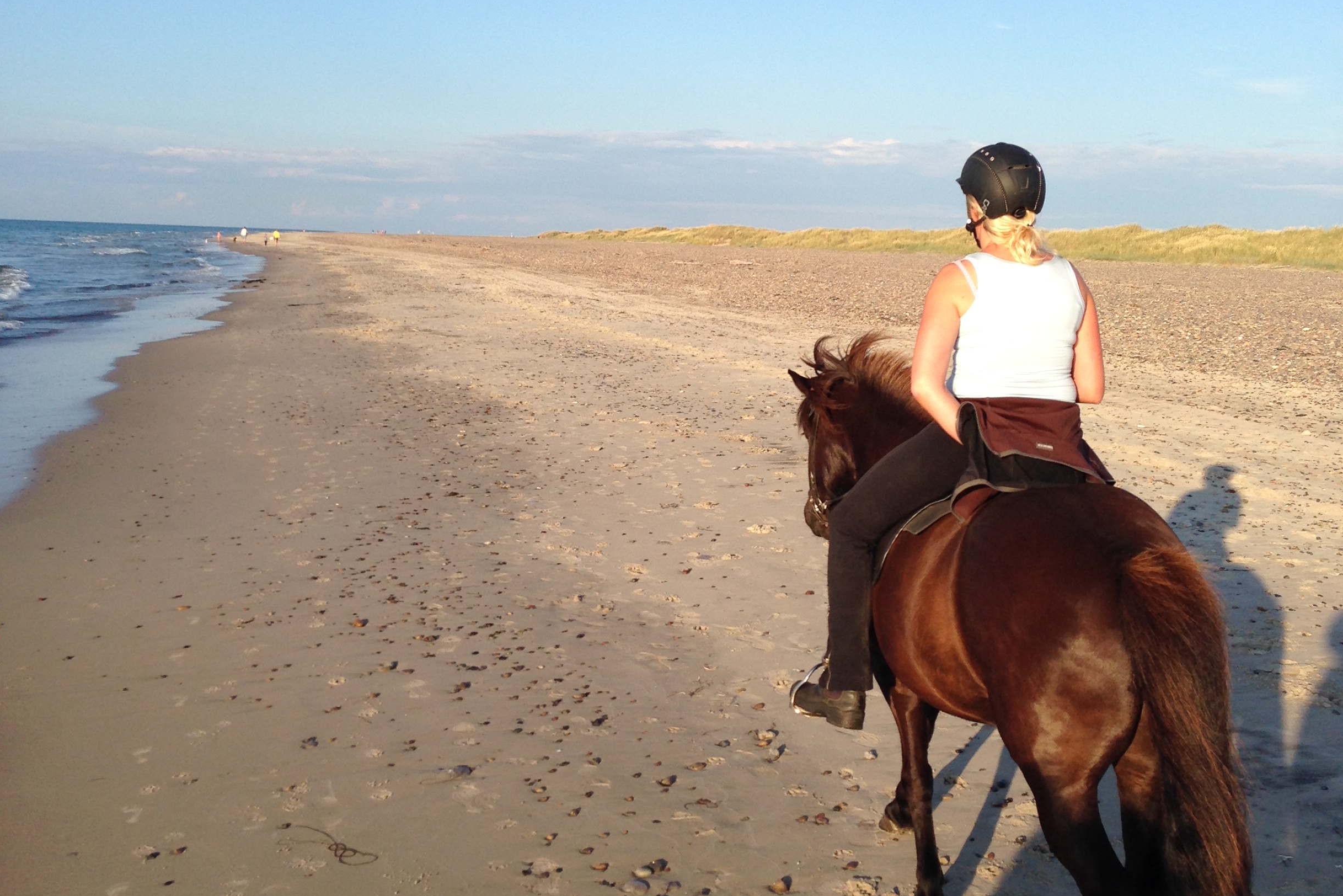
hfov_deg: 42.7
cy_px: 313
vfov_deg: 29.1
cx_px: 674
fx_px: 1716
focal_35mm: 46
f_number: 2.4
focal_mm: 4.12
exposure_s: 1/1232
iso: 50
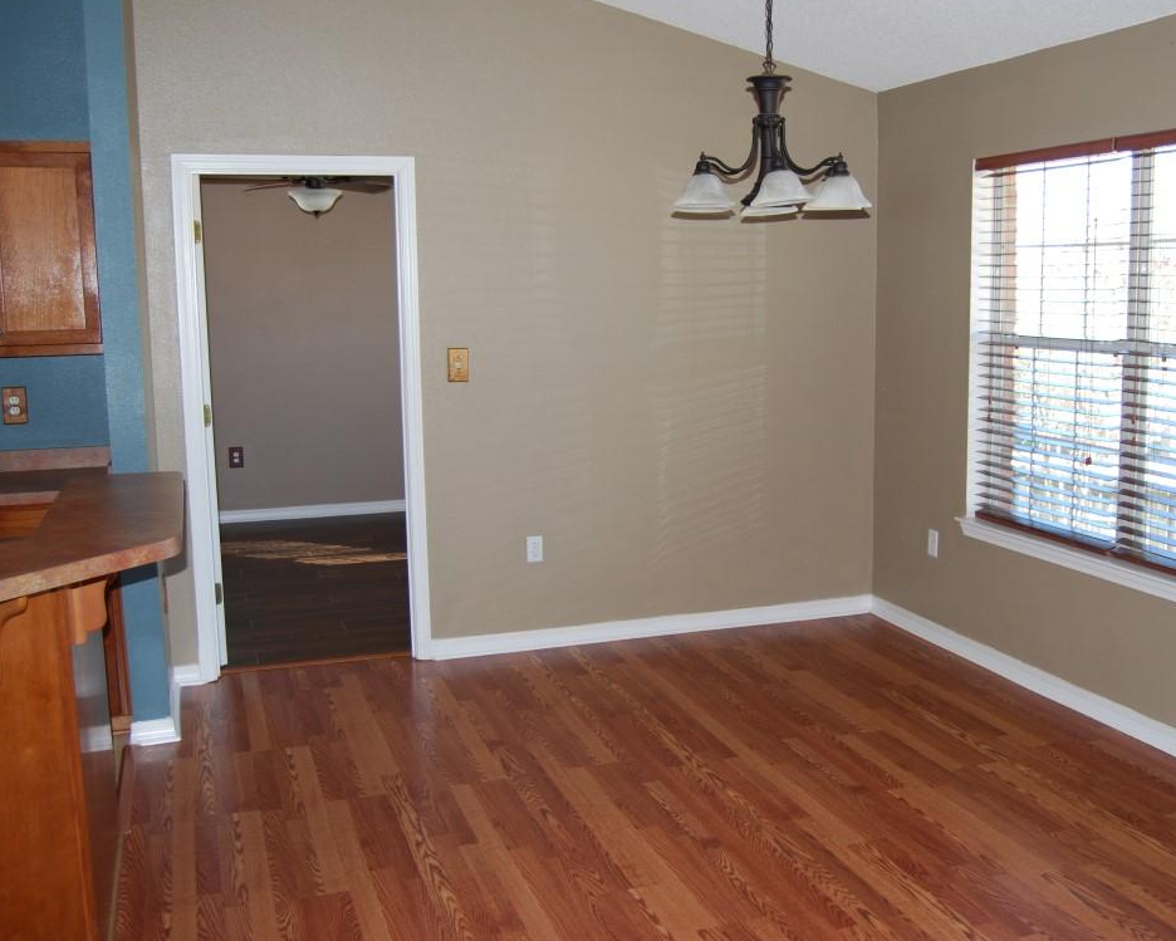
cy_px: 469
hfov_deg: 47.7
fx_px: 1323
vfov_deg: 39.2
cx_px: 684
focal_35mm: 38
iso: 200
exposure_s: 1/60
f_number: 3.8
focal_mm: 22
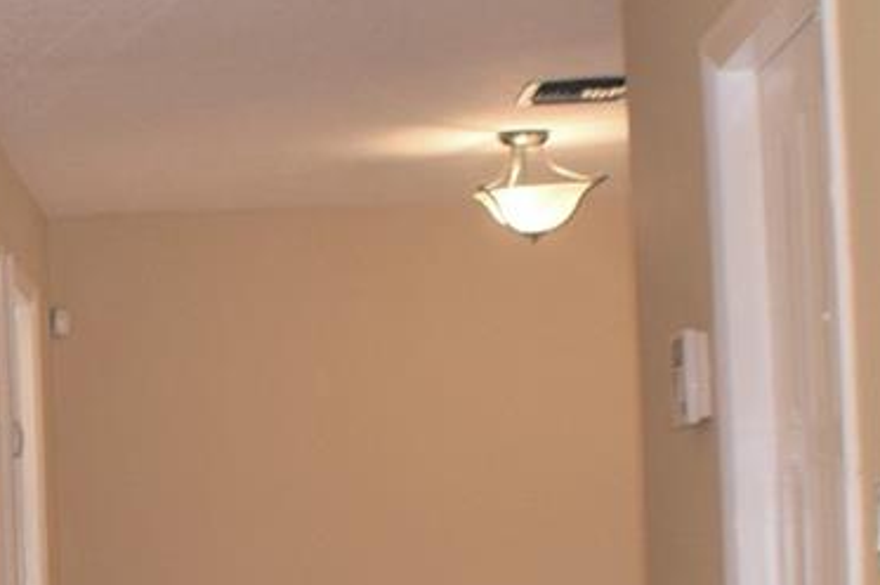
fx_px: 3618
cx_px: -293
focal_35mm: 148
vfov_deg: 9.2
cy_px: 635
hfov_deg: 13.3
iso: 500
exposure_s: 1/125
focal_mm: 23
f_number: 5.6
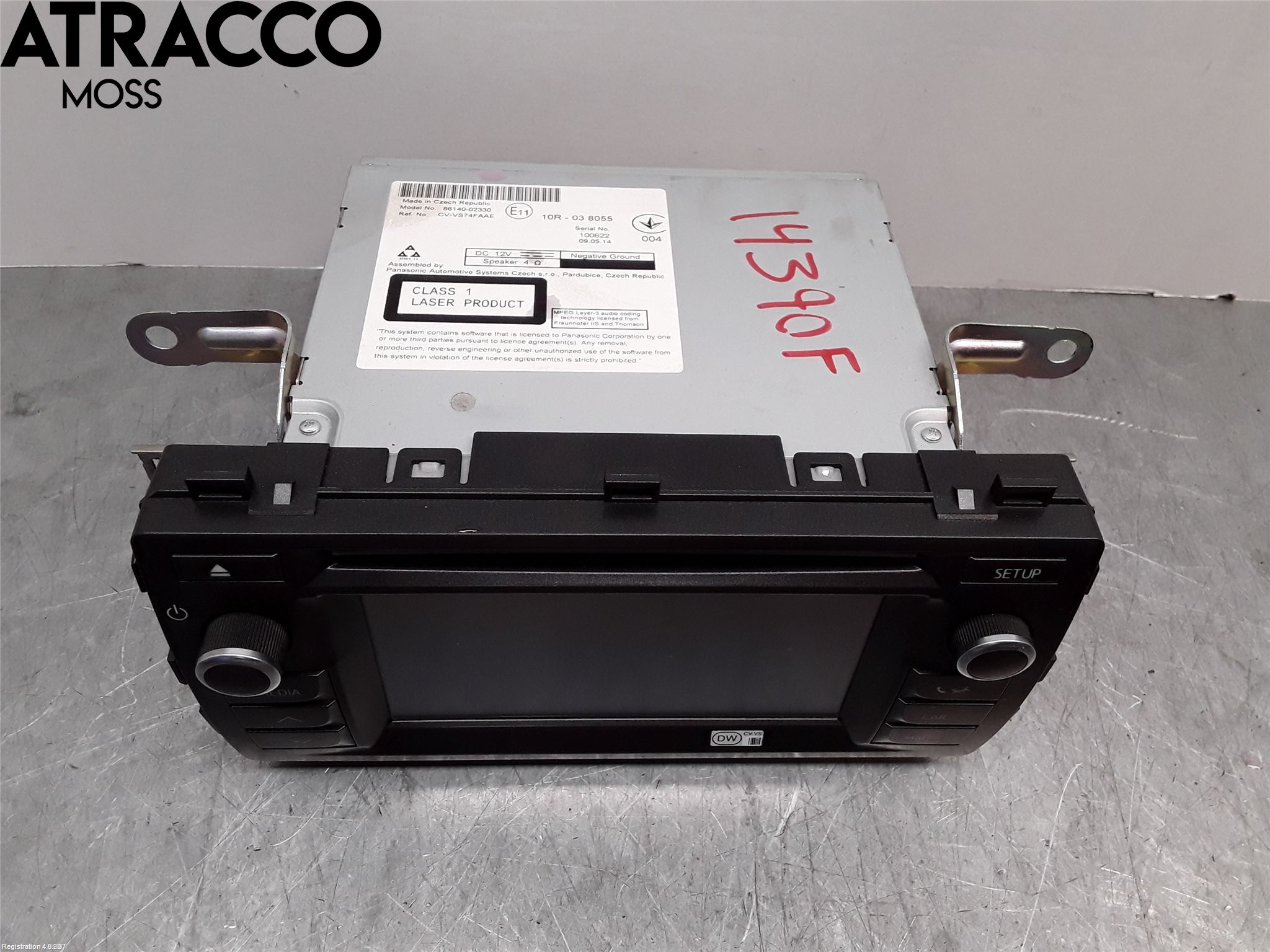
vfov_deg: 49.7
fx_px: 1027
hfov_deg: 63.4
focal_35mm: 28
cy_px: 476
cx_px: 635
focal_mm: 2.91
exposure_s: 1/184
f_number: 1.9
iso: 100
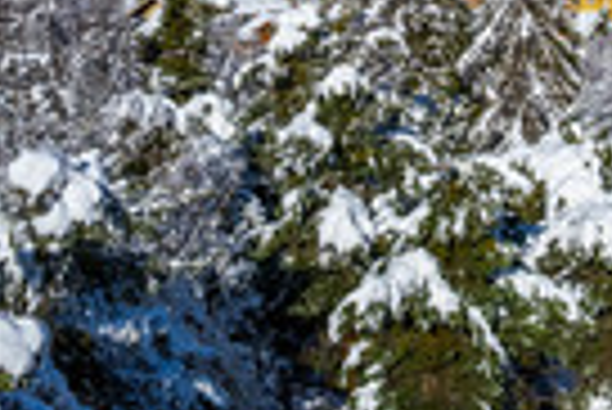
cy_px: -81
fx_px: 1157
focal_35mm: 68
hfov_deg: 28.7
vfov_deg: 19.0
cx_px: 531
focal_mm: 8.4
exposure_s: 1/6400
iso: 100
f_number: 2.8
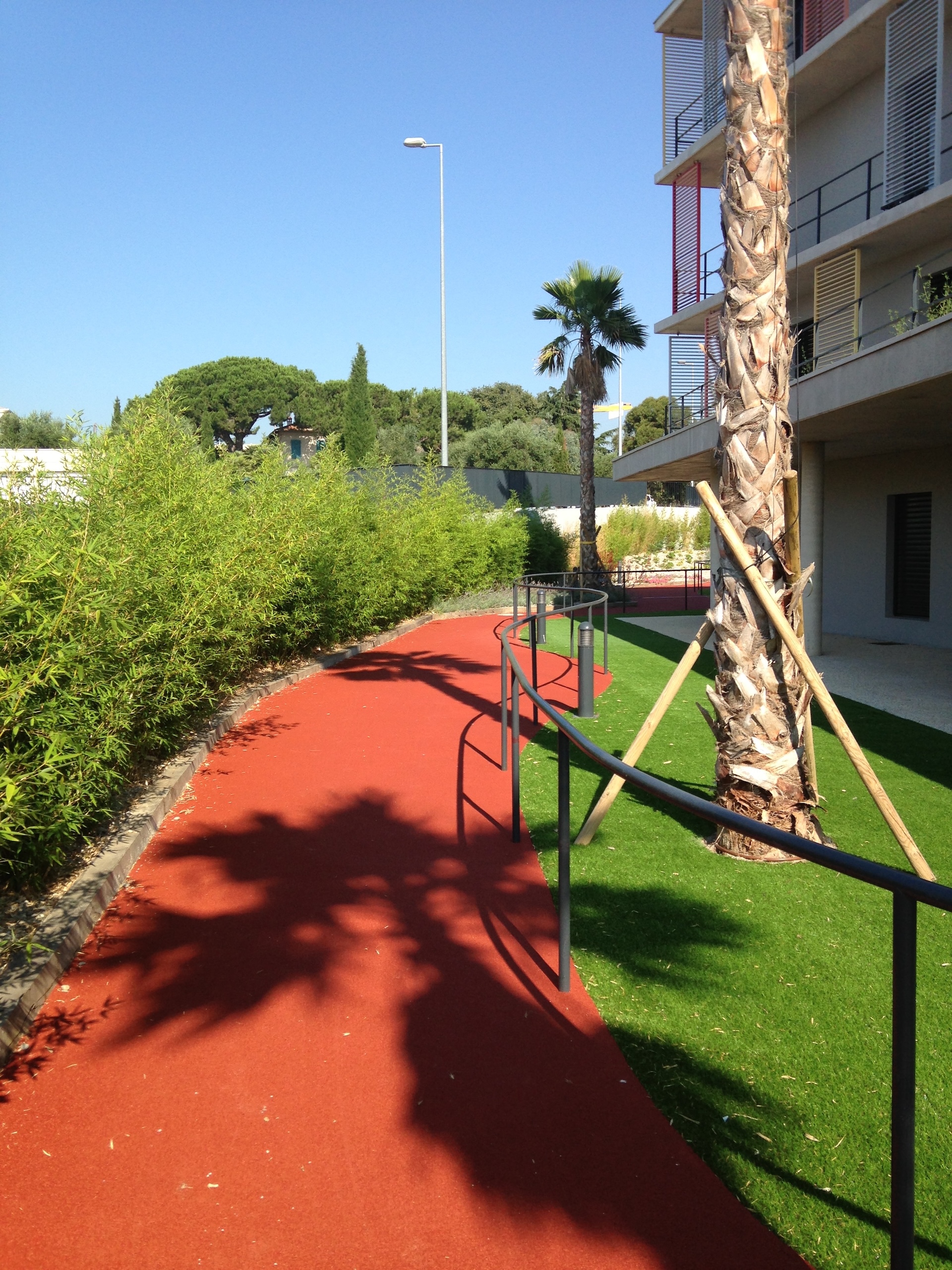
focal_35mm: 33
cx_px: 476
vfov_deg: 55.4
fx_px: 1210
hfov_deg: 42.9
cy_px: 635
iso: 50
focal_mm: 4.13
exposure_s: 1/1004
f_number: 2.4
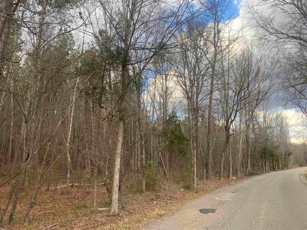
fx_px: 231
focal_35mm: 26
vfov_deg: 53.1
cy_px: 115
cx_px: 154
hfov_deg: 67.3
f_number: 1.8
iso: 32
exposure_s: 1/242
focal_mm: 4.25
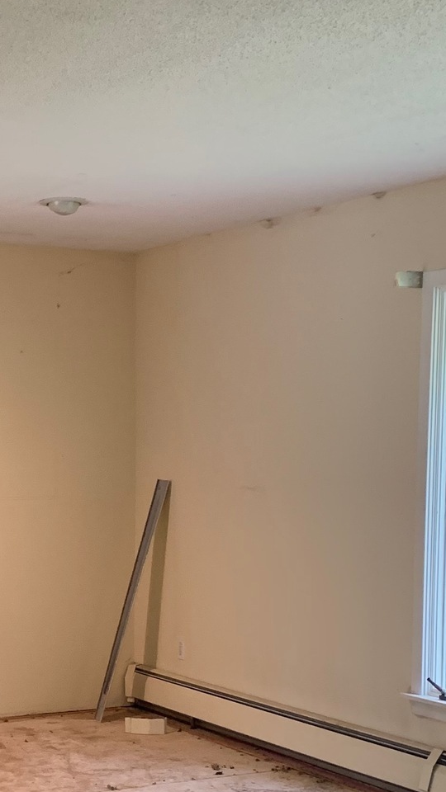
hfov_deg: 17.5
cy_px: 597
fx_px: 1430
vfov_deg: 30.5
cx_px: 66
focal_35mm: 68
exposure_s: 1/60
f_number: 1.8
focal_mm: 4.25
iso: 250
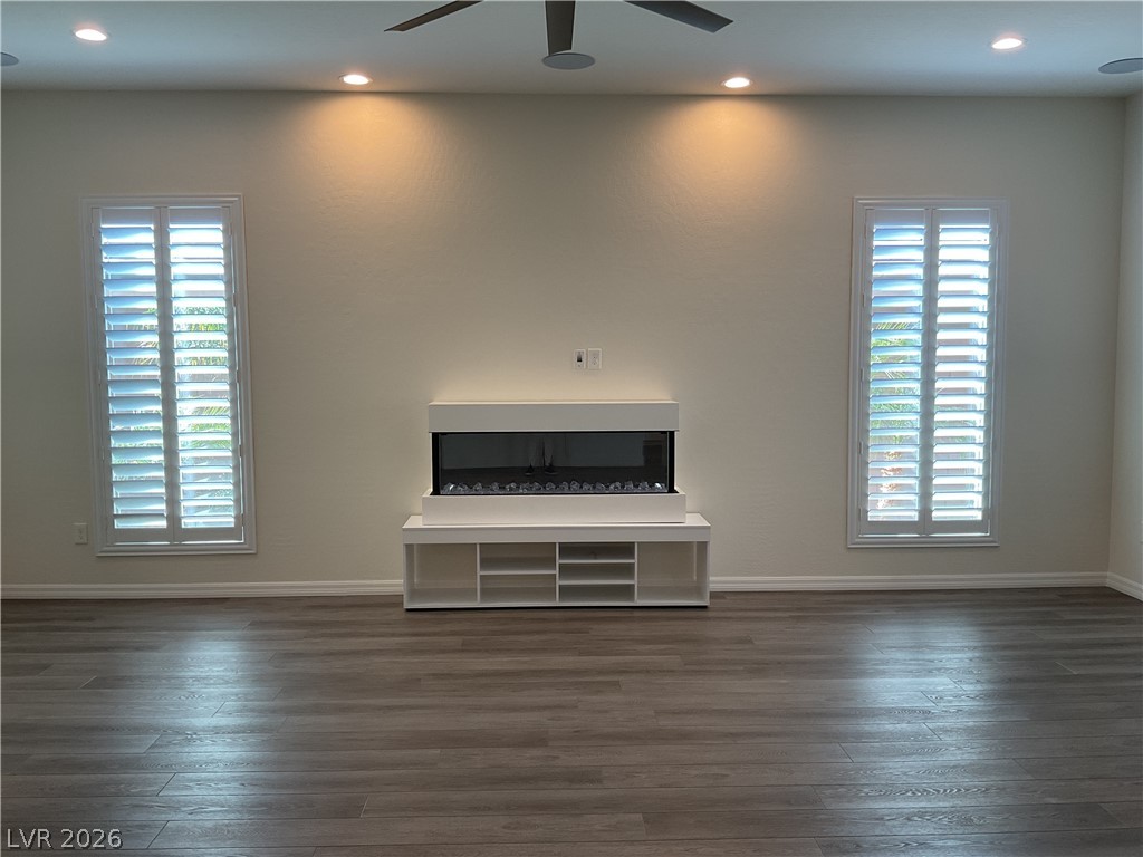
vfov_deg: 48.2
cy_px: 428
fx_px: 958
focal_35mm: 29
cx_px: 572
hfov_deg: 61.7
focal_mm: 3
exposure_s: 1/120
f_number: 1.8
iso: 64
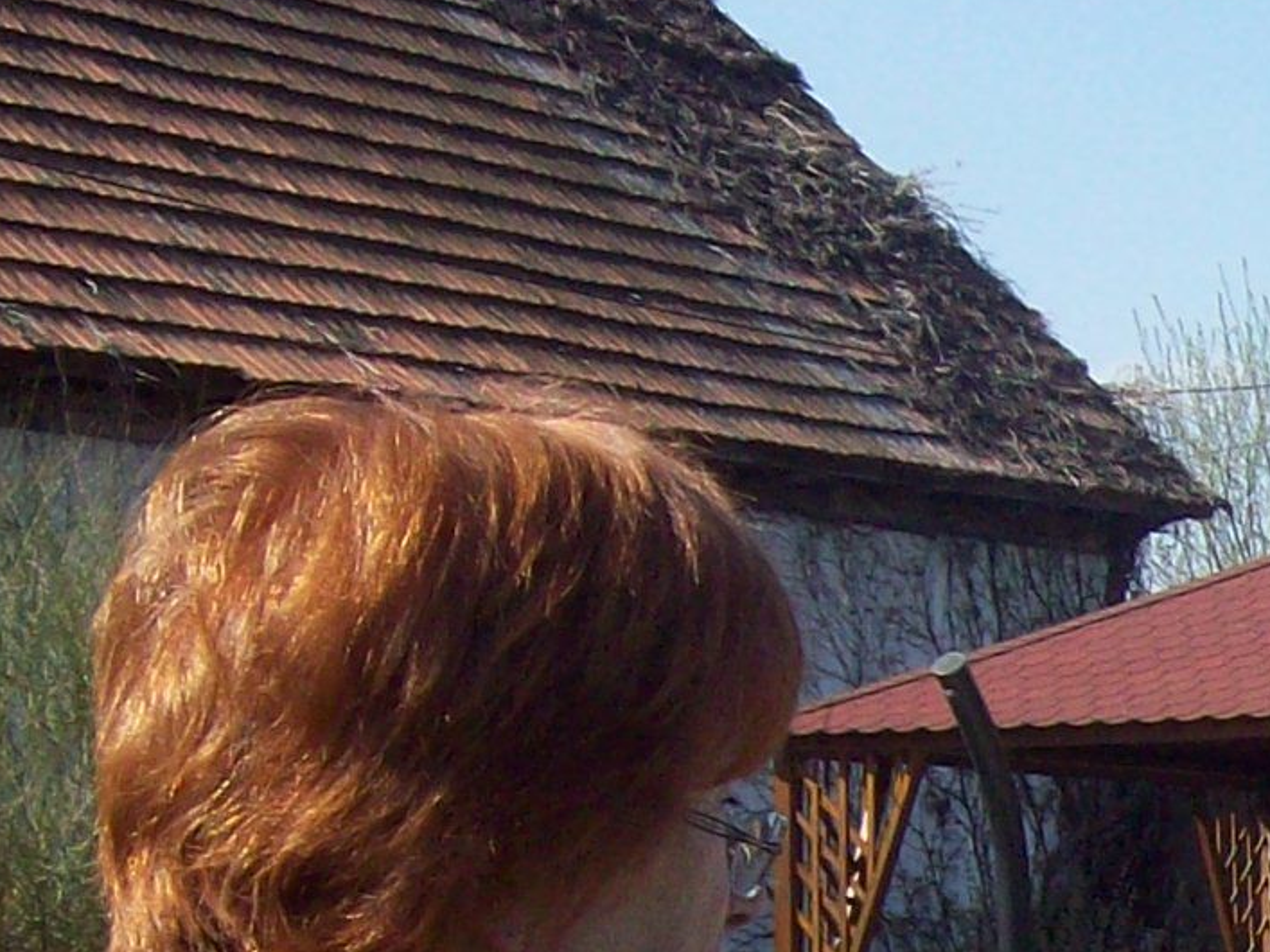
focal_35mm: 132
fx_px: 4842
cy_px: 1378
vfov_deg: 10.9
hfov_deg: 13.8
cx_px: 2053
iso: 80
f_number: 4.8
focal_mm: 6
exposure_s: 1/381
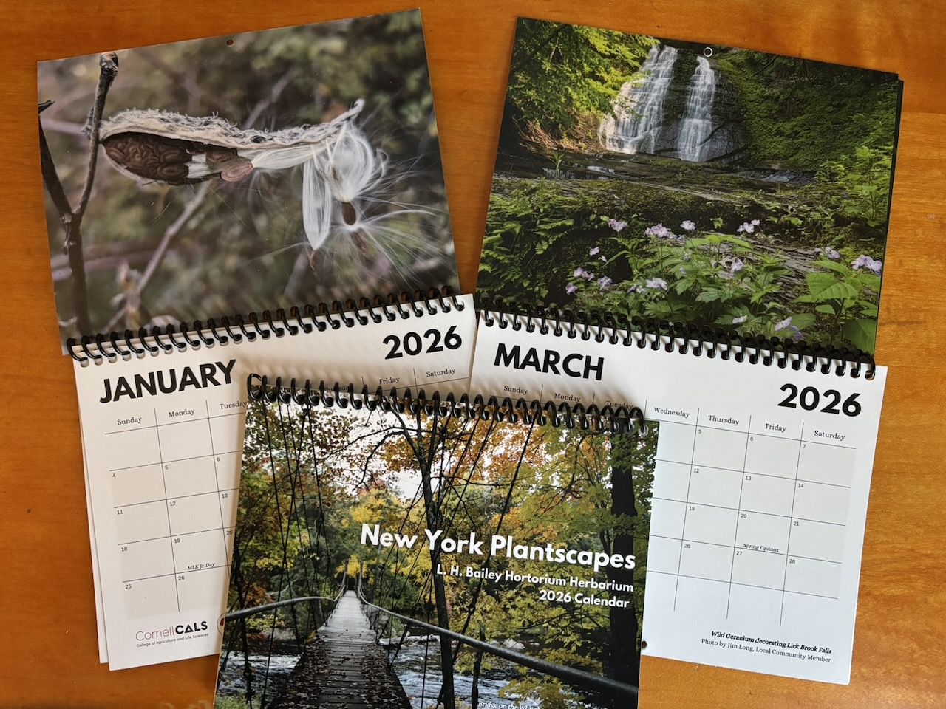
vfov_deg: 53.1
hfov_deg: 67.3
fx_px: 711
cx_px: 473
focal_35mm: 26
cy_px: 354
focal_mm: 5.96
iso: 640
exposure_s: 1/40
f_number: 1.6
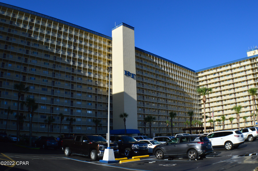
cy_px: 86
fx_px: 301
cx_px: 129
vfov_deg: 31.8
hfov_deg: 46.4
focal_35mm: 42
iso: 400
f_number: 11
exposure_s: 1/500
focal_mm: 28
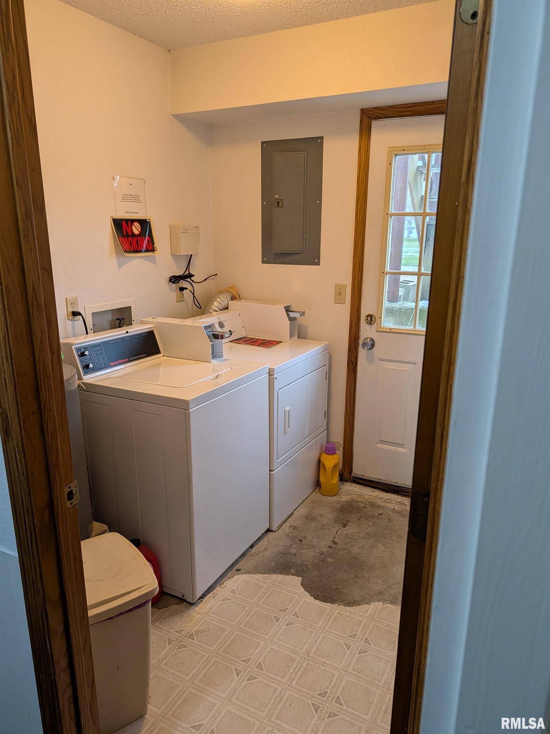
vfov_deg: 71.6
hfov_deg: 56.8
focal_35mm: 24
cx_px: 275
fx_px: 508
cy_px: 367
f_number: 1.68
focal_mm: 6.9
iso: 27
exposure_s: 1/40
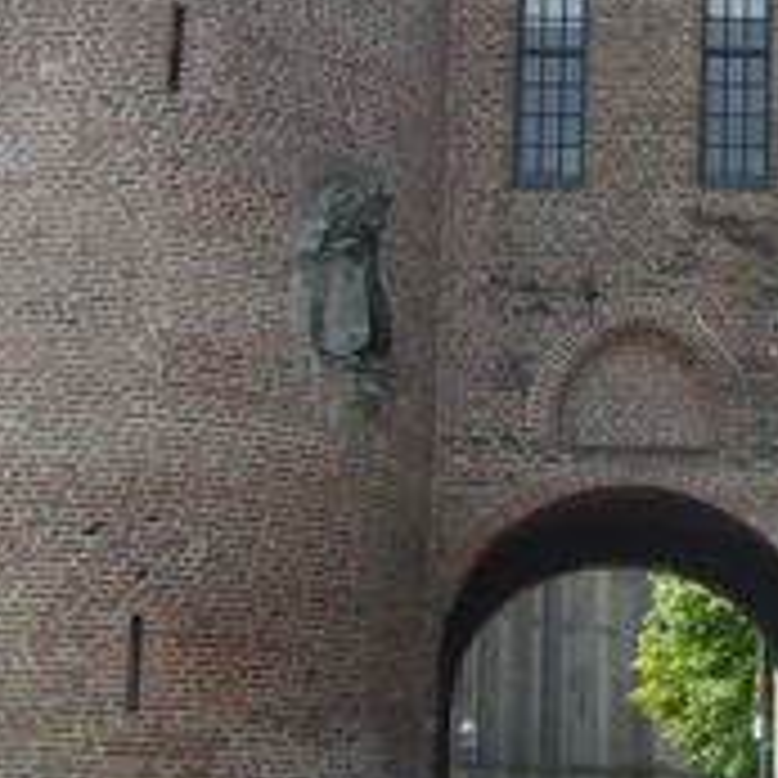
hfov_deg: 16.1
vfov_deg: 15.9
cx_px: 688
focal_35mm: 107
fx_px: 2721
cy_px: -45
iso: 100
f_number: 5.6
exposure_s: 1/250
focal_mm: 5.8
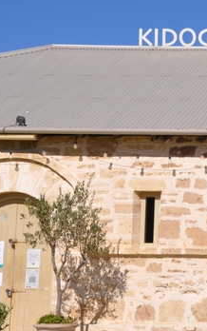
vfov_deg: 20.6
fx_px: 910
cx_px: 350
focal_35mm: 101
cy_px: 179
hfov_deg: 12.1
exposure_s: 1/500
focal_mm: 30
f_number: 11
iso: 200
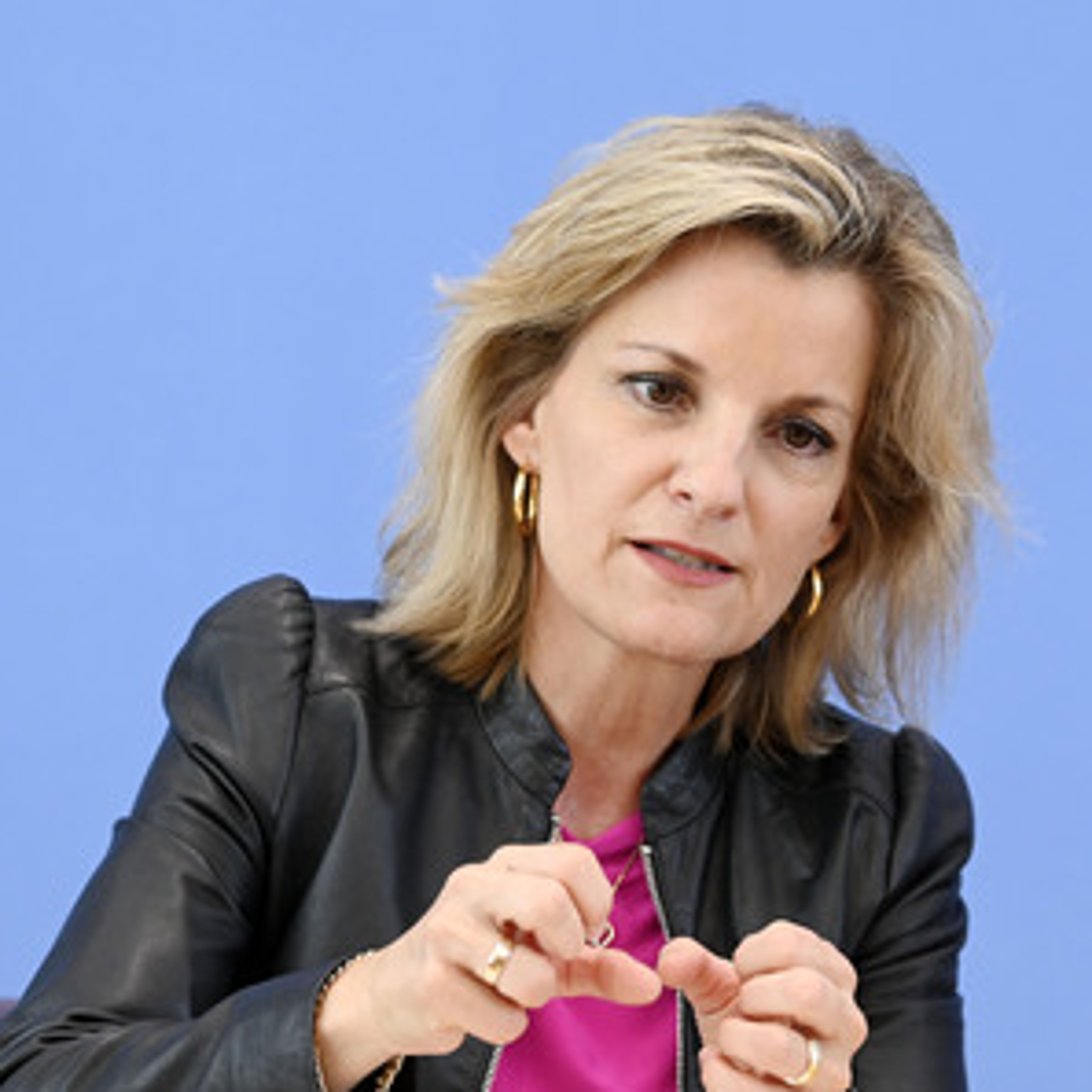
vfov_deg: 12.3
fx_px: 5068
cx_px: 612
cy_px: 548
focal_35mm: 142
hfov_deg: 12.3
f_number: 6.3
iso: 3200
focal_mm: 110
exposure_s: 1/500
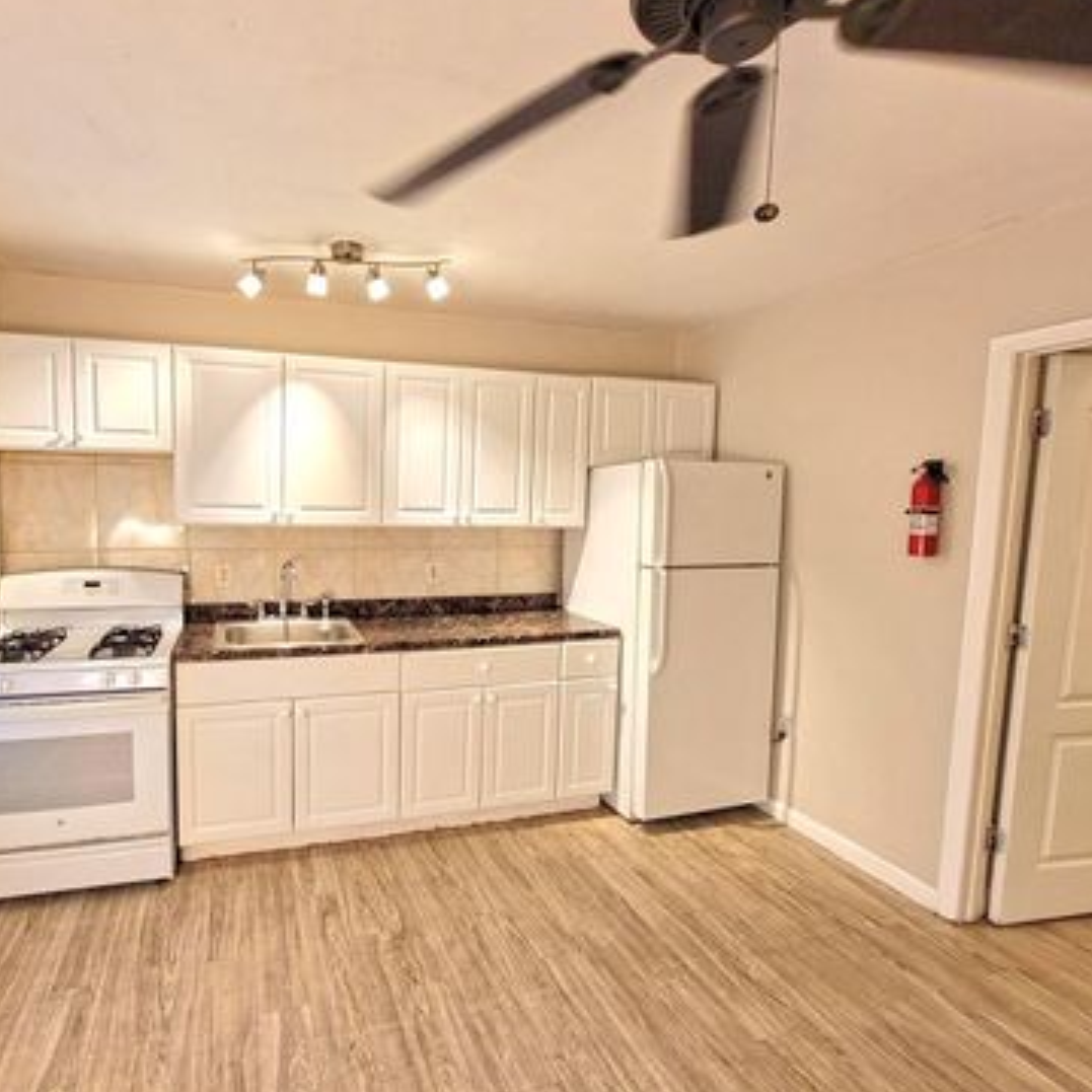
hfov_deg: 85.6
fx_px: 571
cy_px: 534
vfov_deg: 87.4
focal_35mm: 16
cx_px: 405
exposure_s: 1/60
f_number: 2.2
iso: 100
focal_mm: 2.2
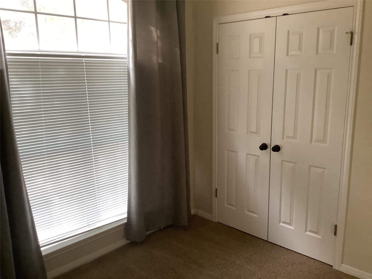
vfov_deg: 45.4
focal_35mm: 31
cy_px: 140
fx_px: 333
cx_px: 186
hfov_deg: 58.4
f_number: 2.4
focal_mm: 3.3
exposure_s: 1/60
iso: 200
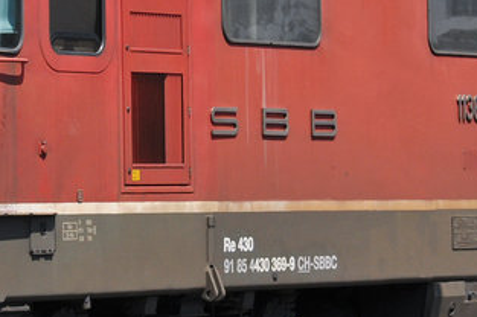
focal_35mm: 322
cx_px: 157
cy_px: -42
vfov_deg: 4.3
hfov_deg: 6.4
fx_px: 4262
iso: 250
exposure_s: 1/1000
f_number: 5.6
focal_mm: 56
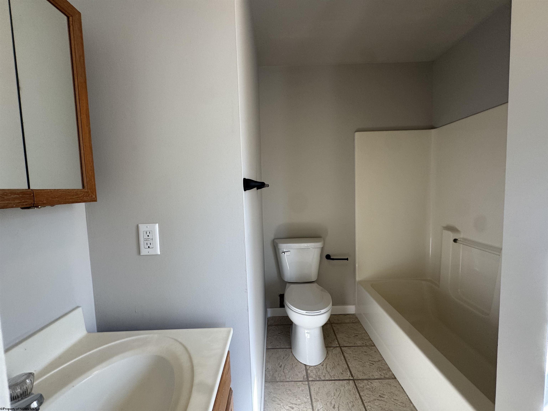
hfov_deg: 102.1
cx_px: 274
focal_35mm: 14
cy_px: 206
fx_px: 222
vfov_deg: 85.7
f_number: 2.2
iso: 125
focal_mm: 2.22
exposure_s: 1/99
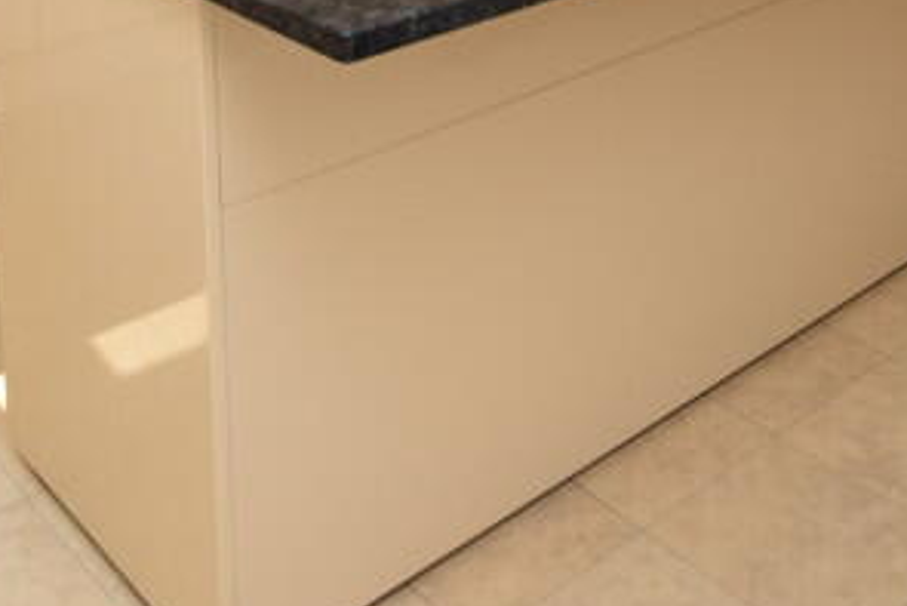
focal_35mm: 52
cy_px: -248
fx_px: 1311
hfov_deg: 38.1
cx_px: 400
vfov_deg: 22.4
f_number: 5
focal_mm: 10
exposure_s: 1/200
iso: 100
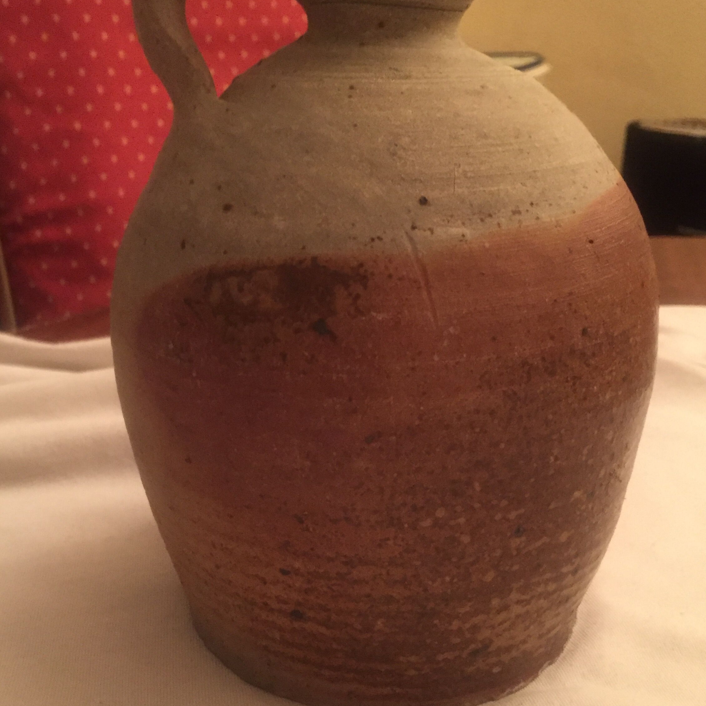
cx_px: 362
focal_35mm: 37
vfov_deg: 44.9
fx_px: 854
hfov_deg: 44.9
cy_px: 387
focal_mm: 4.15
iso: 250
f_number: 2.2
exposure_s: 1/17
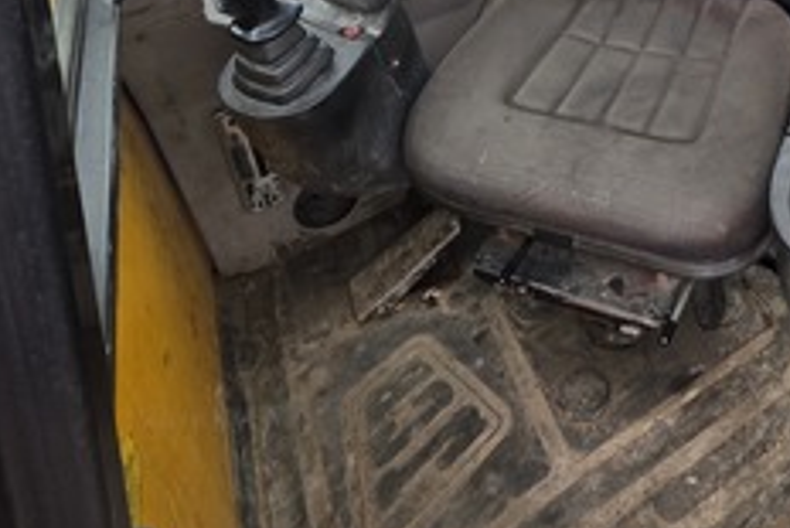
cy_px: -143
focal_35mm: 32
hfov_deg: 53.1
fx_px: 703
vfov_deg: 32.2
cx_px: 676
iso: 40
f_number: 1.9
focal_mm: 2.2
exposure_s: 1/290
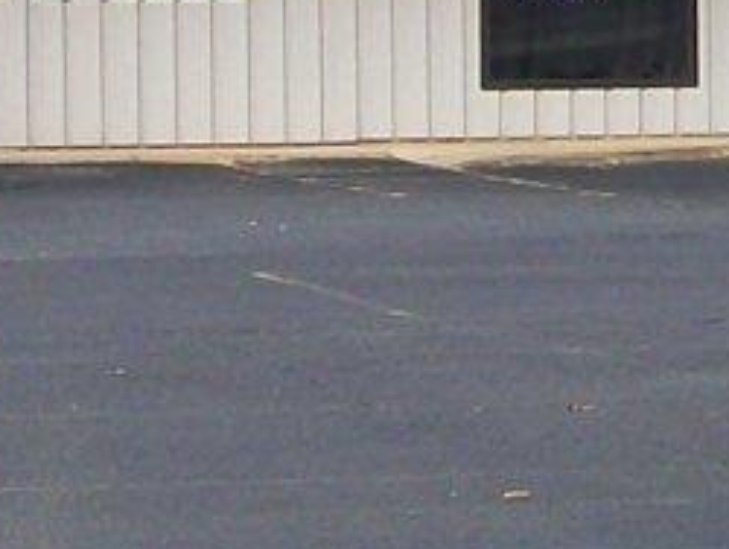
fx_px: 4848
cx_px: 469
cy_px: -64
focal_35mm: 230
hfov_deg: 8.6
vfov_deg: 6.4
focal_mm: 6
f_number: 2.7
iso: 80
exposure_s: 1/606
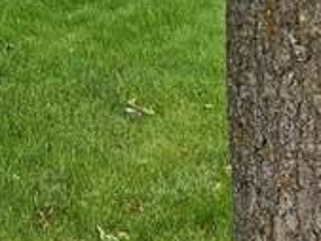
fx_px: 1615
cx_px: -615
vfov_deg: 7.6
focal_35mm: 174
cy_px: -461
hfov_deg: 9.2
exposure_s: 1/180
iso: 16
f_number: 1.7
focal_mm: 6.3
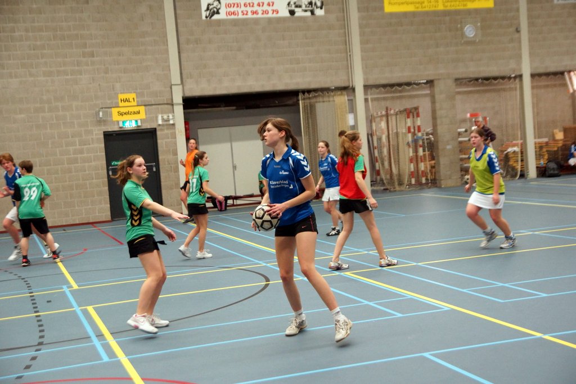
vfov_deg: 25.8
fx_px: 840
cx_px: 288
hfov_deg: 37.8
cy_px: 192
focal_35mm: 52
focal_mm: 35
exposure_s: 1/160
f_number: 3.2
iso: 1600
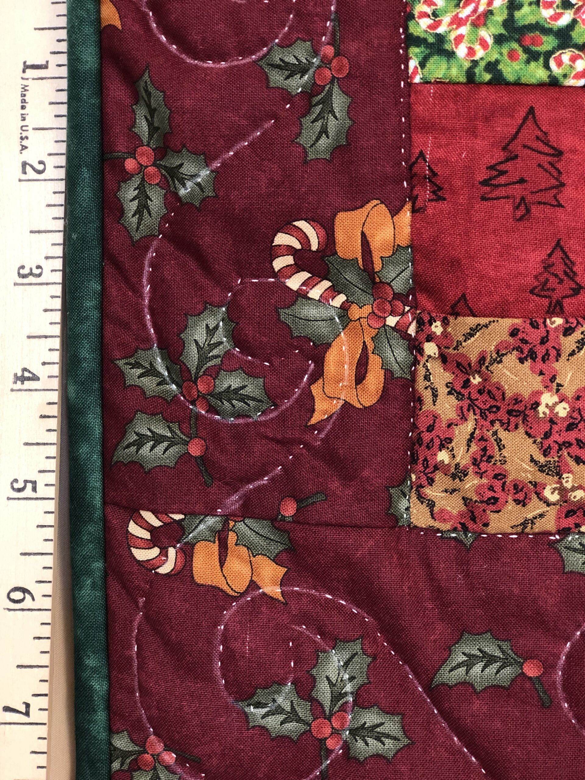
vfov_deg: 33.8
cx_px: 292
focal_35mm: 57
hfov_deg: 25.7
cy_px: 390
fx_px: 1284
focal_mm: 6.6
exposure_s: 1/30
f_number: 2.8
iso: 125
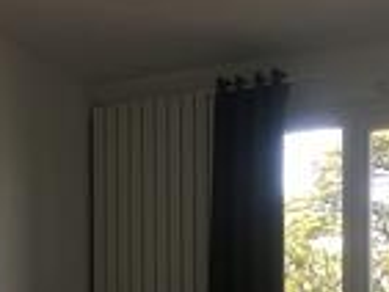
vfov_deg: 17.2
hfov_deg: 23.5
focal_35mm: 82
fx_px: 922
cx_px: 83
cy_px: 344
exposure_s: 1/100
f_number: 2.2
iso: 32
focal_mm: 4.15
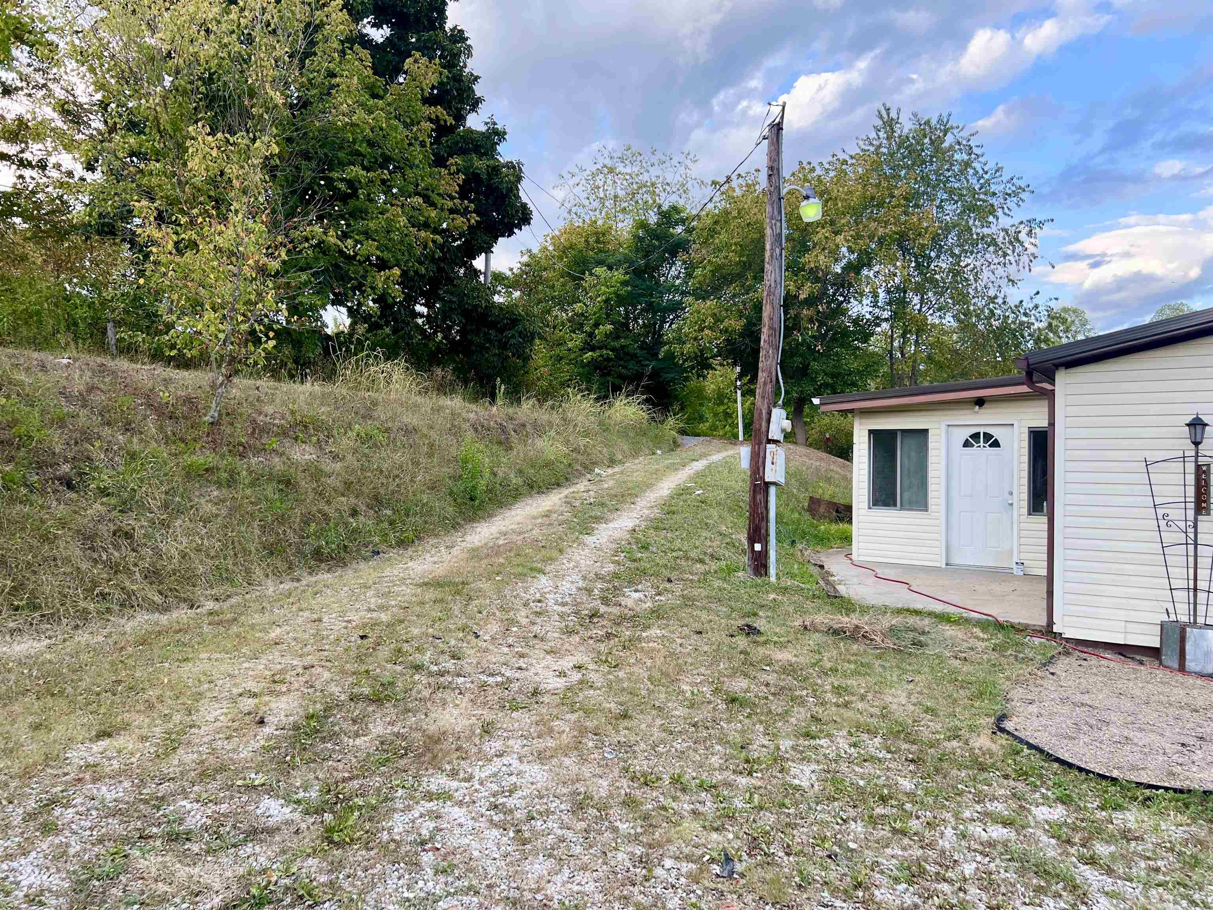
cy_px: 455
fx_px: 911
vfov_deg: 53.1
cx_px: 606
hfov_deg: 67.3
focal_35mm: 26
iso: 50
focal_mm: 5.7
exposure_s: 1/323
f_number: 1.5
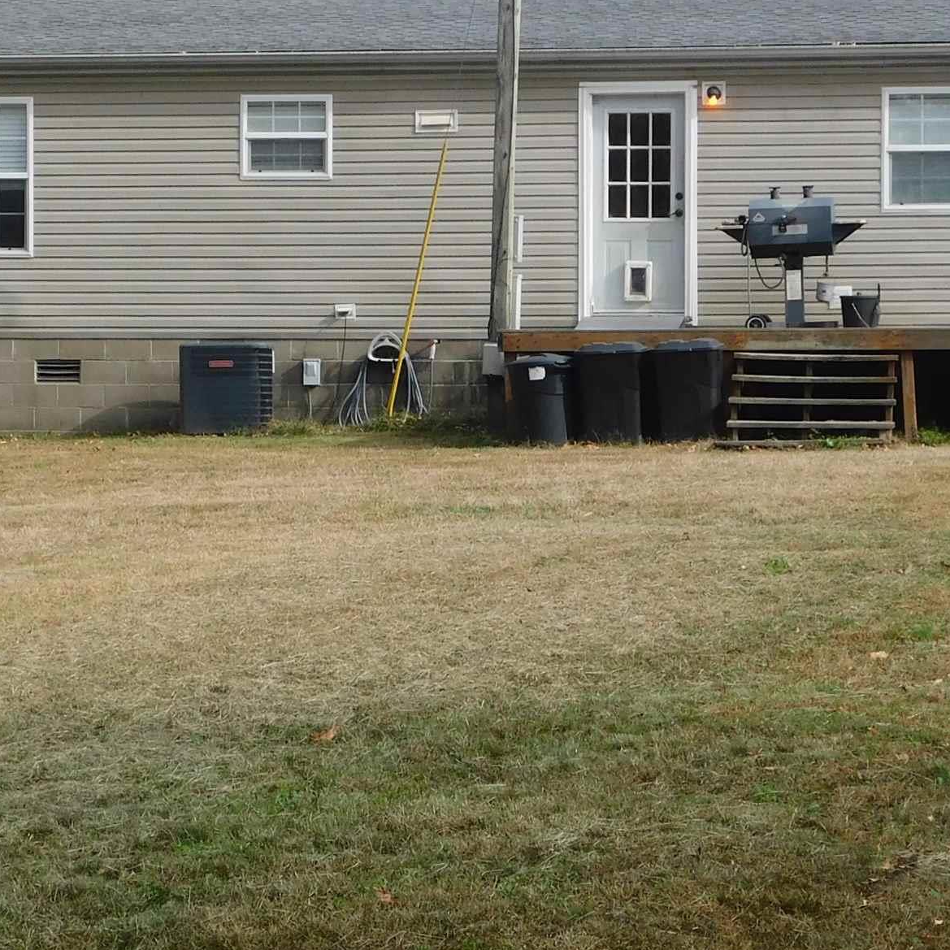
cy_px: 361
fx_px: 4254
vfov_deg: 12.7
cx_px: 346
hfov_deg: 12.7
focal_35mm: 137
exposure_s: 1/400
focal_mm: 10.4
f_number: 4
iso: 125
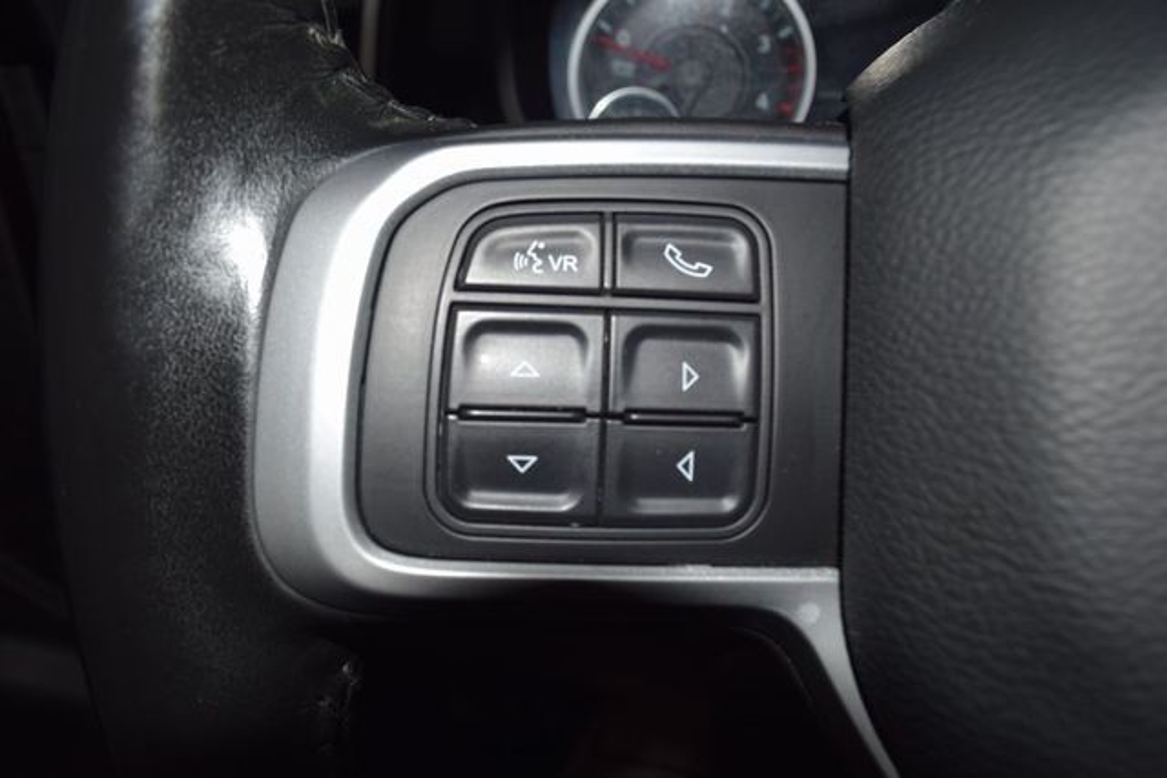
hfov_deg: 67.4
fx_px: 875
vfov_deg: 48.0
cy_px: 389
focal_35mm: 27
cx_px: 584
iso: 100
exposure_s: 1/60
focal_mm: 18
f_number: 8
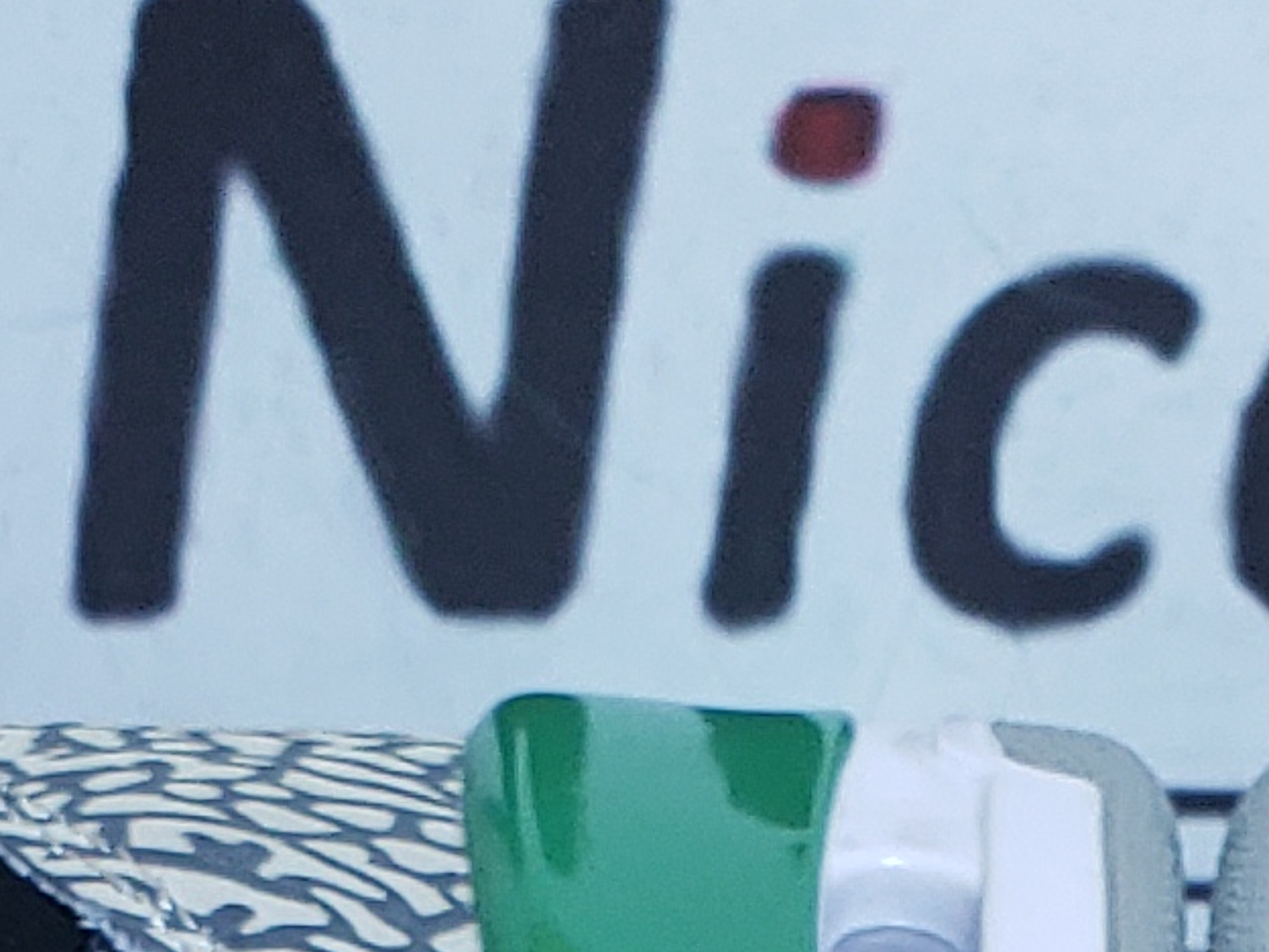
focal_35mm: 168
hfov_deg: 11.7
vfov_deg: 7.7
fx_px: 6159
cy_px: 2858
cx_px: 1216
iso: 50
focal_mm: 4.3
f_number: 2.4
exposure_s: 1/221
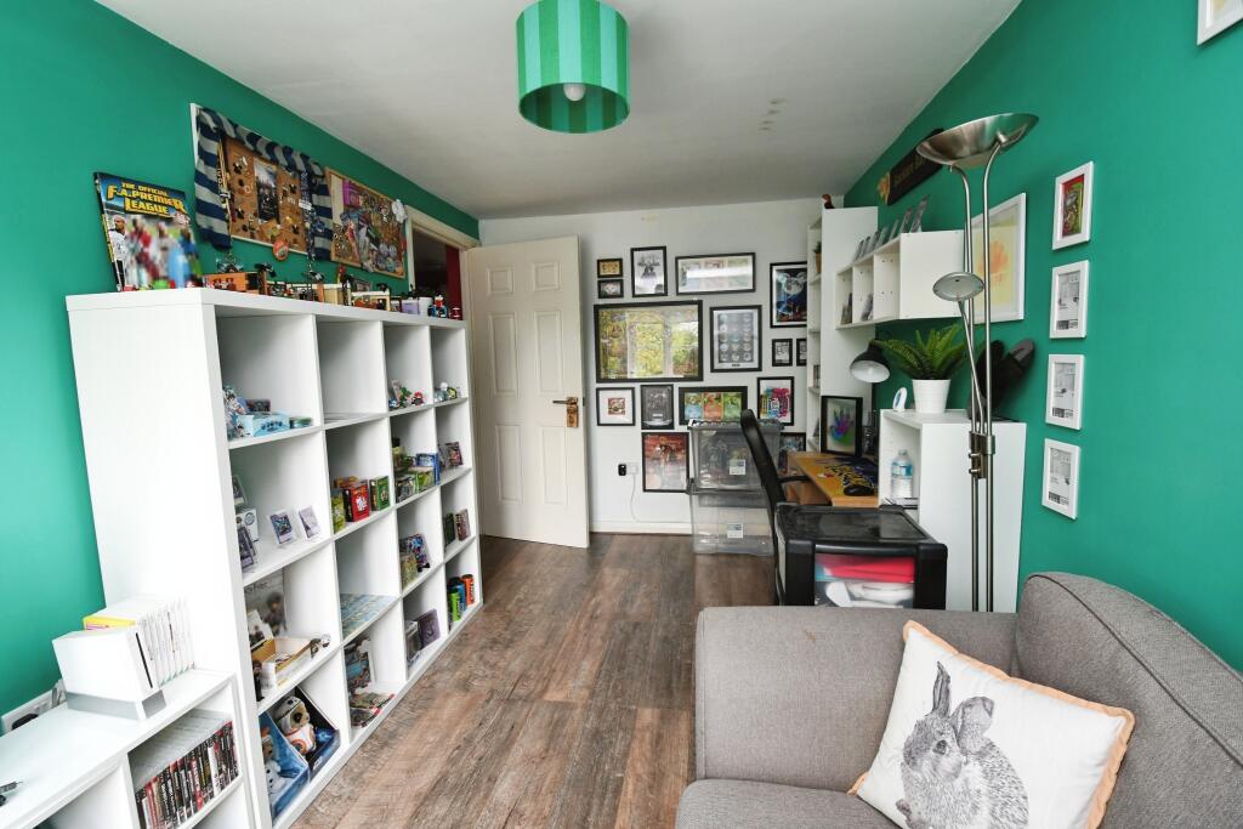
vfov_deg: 77.3
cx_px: 622
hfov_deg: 100.4
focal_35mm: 15
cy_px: 414
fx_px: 518
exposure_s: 1/80
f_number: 7.1
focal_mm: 10
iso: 800
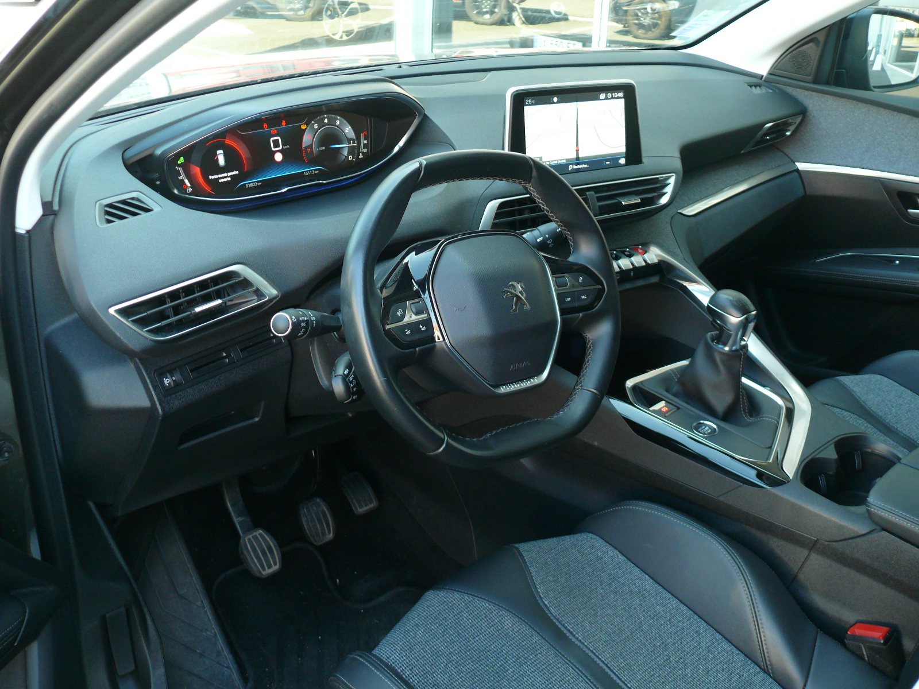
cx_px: 460
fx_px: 929
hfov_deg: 52.6
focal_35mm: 35
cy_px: 344
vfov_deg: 40.7
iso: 125
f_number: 2.8
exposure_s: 1/30
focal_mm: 7.4
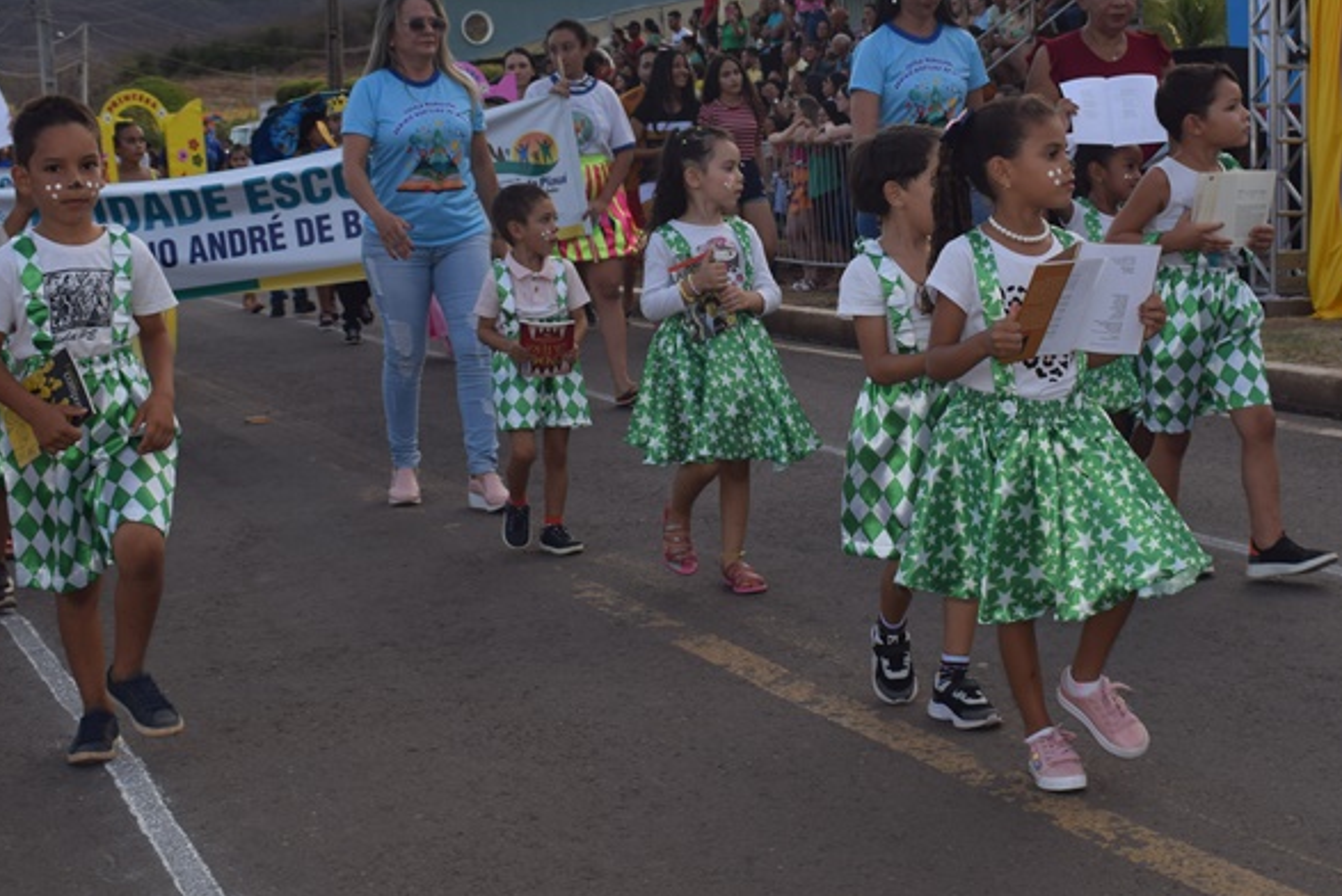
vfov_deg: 21.3
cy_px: 385
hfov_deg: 31.4
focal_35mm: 64
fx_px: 2381
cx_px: 764
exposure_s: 1/160
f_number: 6.3
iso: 100
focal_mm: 25
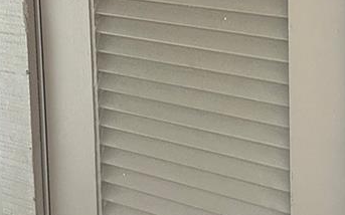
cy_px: -19
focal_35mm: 89
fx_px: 836
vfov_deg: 14.3
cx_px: 270
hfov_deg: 23.0
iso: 250
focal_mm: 6.86
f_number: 1.78
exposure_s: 1/96
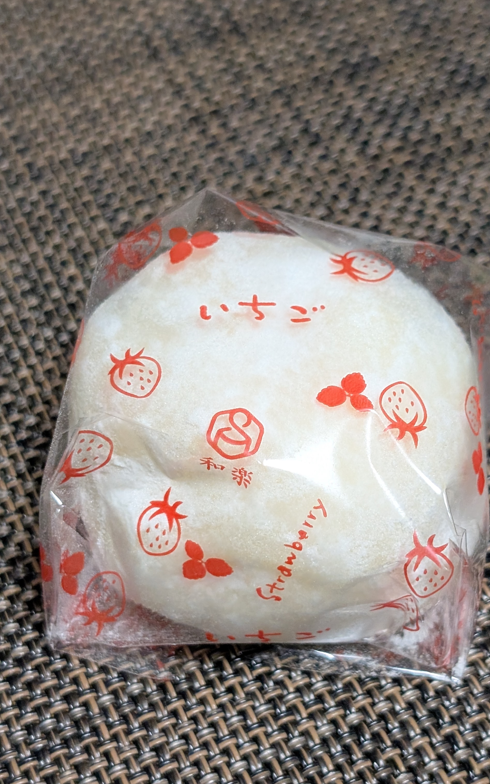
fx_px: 1496
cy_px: 396
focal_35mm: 70
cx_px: 225
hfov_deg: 18.6
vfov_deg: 29.4
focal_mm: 6.9
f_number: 1.68
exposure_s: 1/40
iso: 155
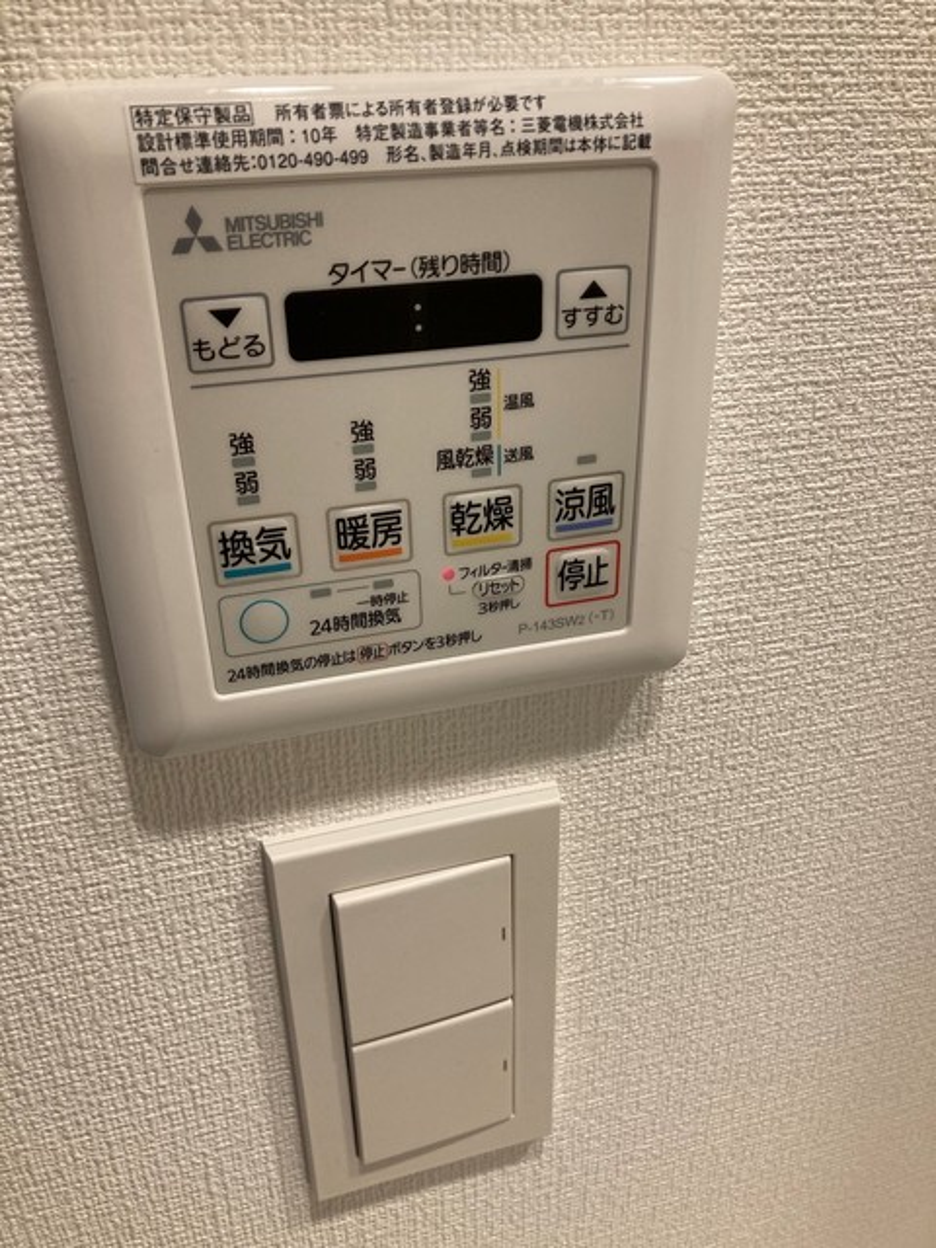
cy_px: 624
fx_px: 1009
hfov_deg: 49.7
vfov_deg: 63.4
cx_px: 468
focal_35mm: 28
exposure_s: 1/100
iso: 64
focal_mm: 3.99
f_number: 1.8
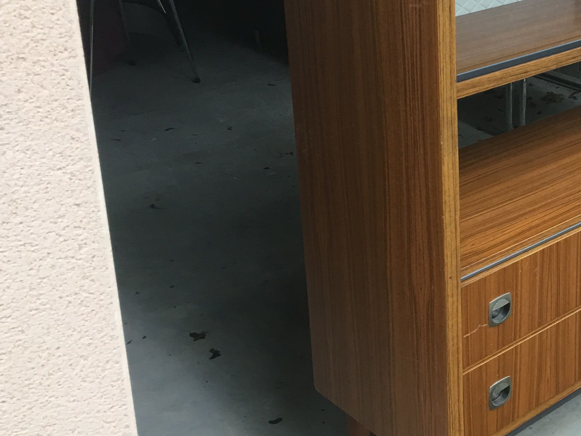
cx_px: 561
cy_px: 116
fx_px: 1007
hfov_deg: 30.3
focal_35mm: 60
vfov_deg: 24.2
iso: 40
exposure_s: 1/17
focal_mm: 4.15
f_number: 2.2
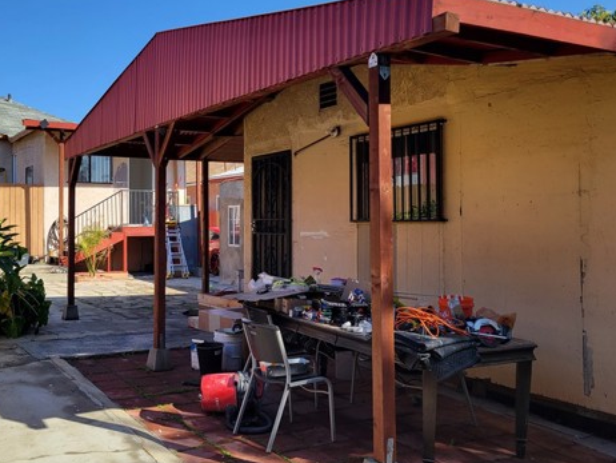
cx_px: 220
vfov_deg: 39.7
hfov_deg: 50.7
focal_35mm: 36
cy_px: 221
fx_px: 641
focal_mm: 5.4
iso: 40
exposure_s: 1/1145
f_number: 1.8
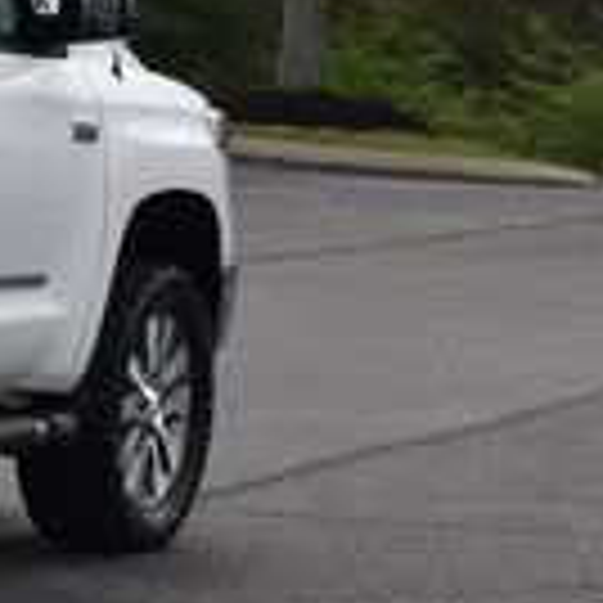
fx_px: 4572
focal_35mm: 232
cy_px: 182
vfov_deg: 7.5
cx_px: -544
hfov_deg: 7.3
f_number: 8
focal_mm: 38
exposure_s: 1/250
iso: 100
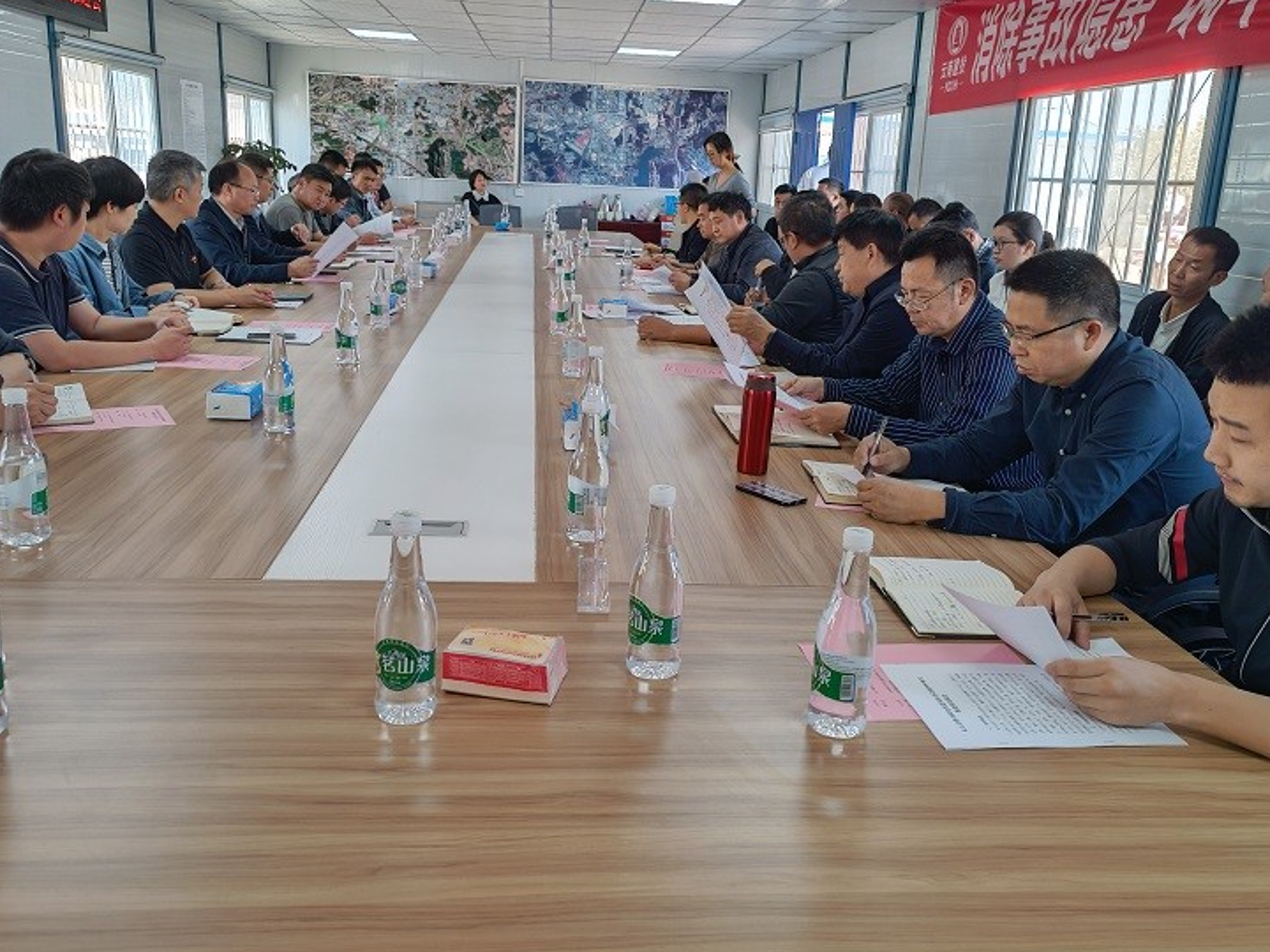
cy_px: 441
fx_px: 1101
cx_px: 654
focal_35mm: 30
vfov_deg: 46.8
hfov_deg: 60.0
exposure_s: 1/120
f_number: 1.9
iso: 346
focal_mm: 5.52
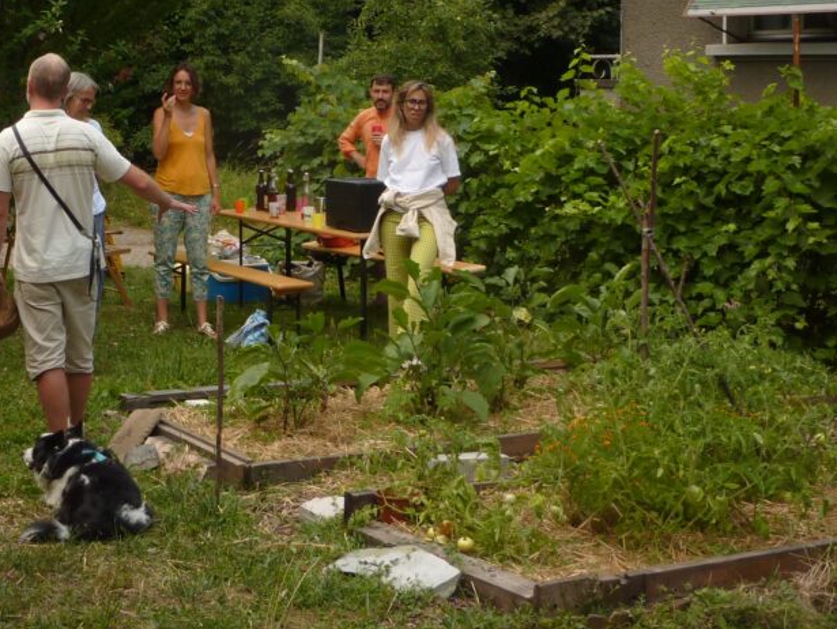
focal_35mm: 62
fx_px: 1500
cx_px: 117
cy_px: 120
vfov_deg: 23.3
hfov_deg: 30.1
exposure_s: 1/125
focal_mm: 5.7
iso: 80
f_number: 3.5
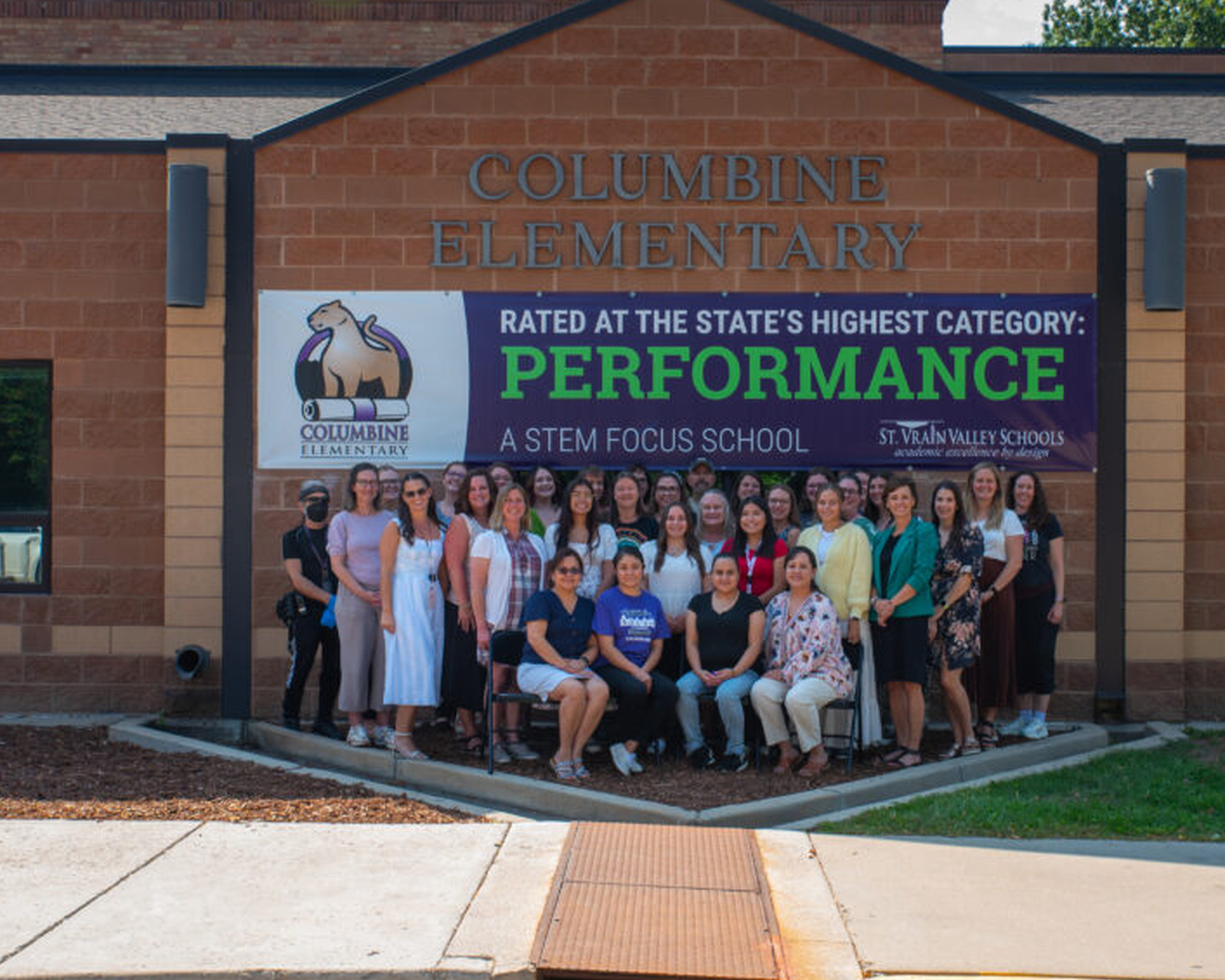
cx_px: 661
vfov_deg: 30.8
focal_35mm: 49
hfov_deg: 38.0
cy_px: 539
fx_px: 1777
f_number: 10
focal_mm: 36
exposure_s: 1/125
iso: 200
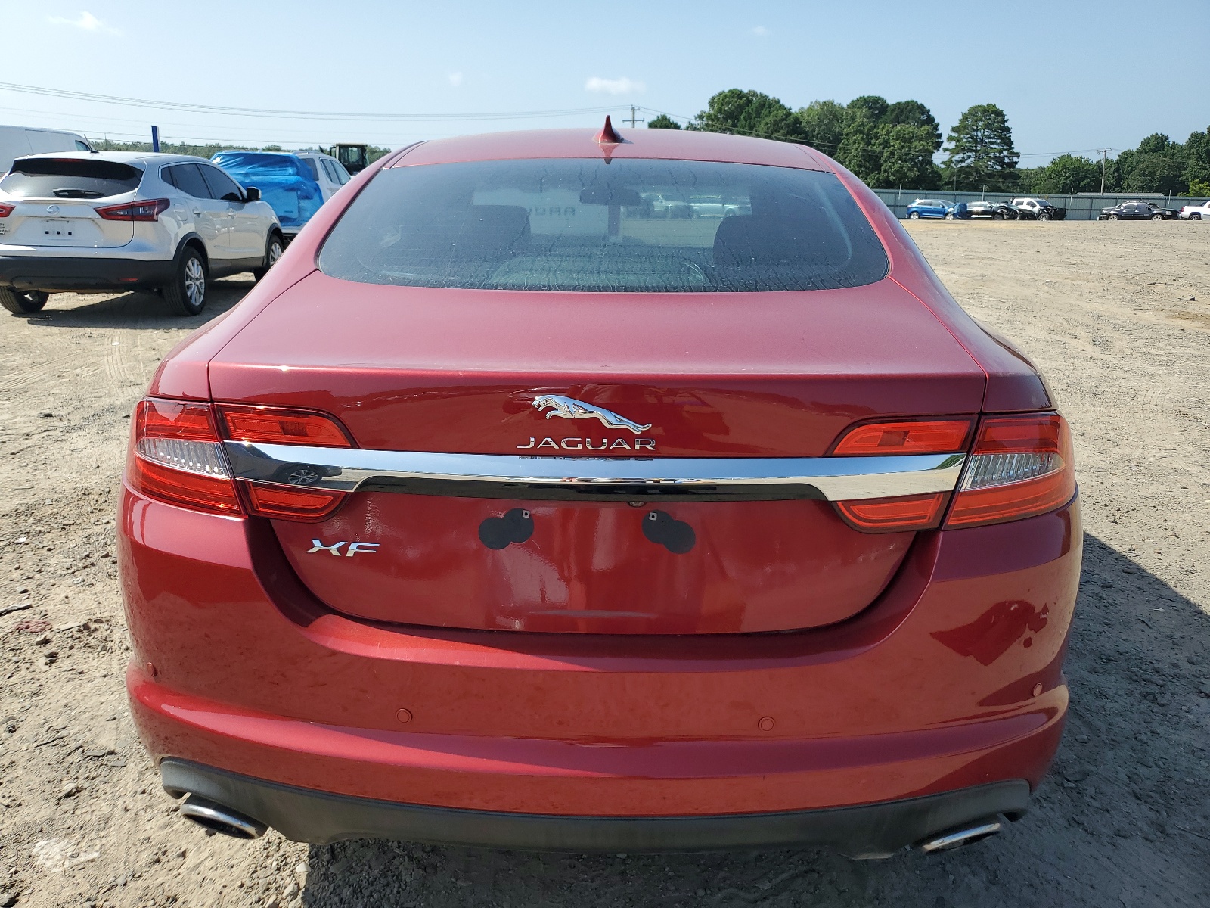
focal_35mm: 26
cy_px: 454
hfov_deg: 67.3
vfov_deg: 53.1
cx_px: 605
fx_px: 909
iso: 50
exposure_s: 1/2500
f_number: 1.5
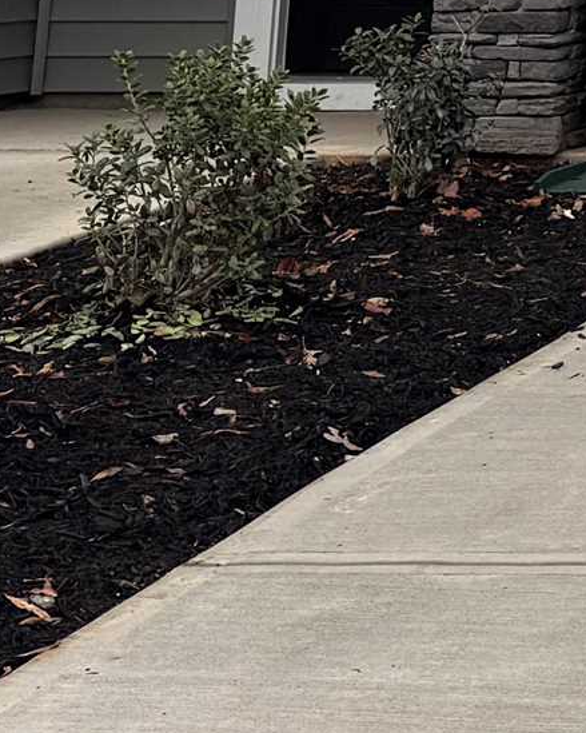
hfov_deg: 9.5
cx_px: 1682
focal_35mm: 131
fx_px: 2841
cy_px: -640
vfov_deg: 13.1
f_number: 1.78
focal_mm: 6.76
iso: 80
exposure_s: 1/503
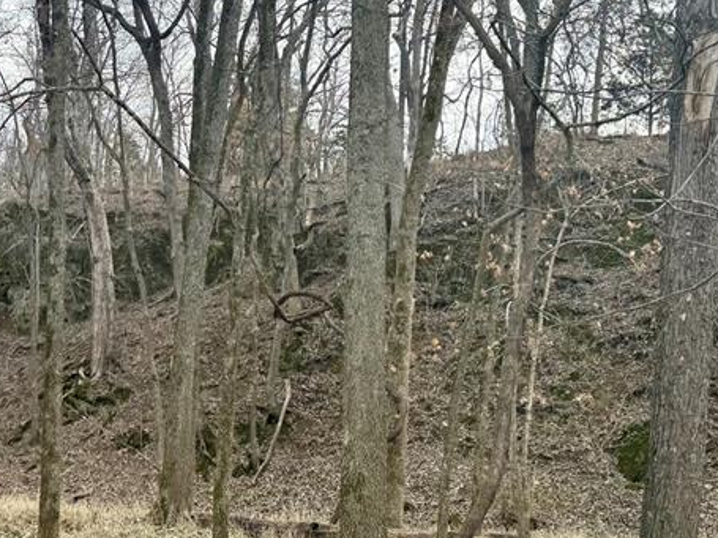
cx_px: 155
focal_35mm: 54
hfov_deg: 34.6
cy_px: 347
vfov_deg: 26.9
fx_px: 1120
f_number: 1.78
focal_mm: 6.76
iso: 80
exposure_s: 1/598
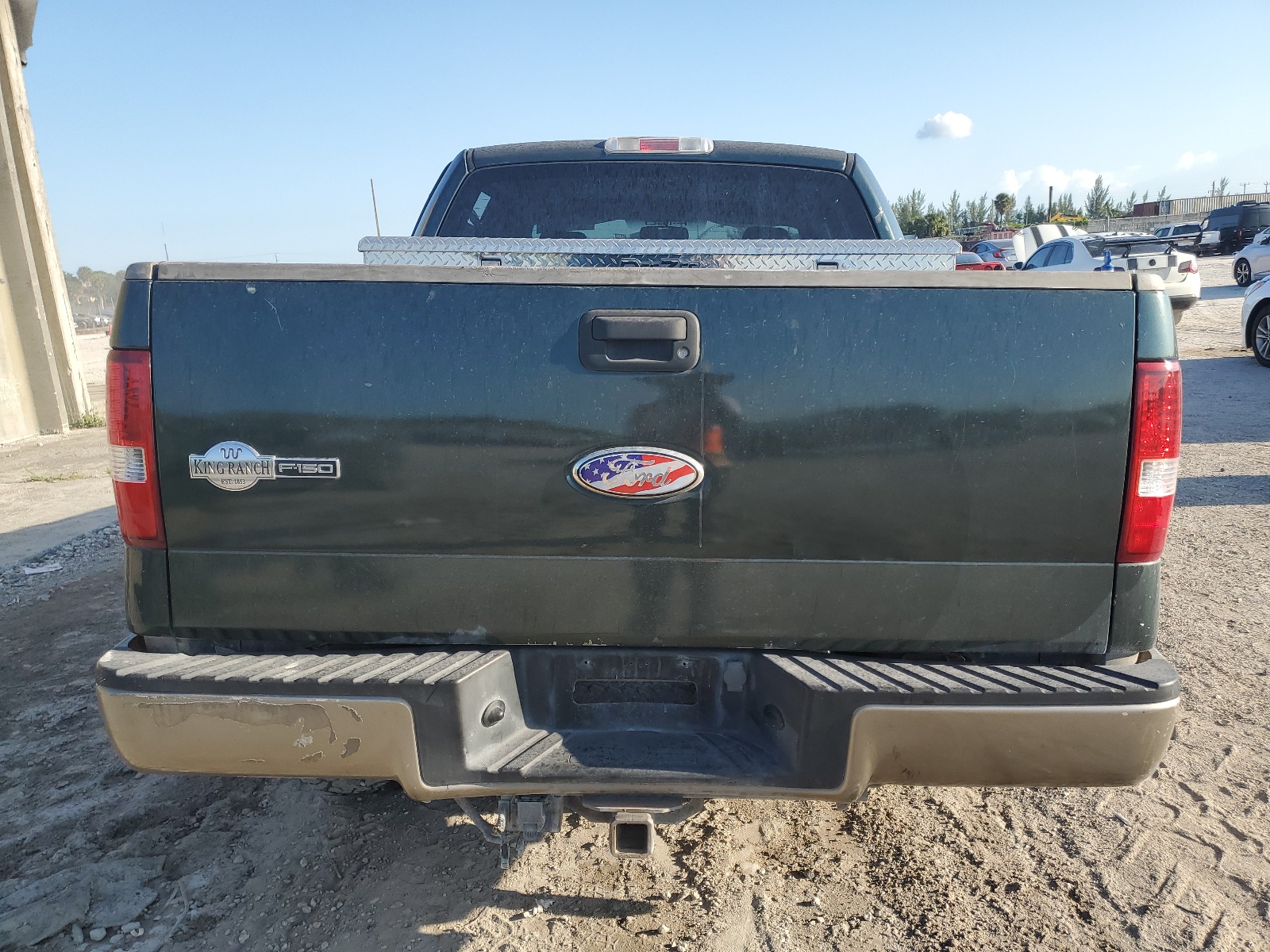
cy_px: 476
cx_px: 635
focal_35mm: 26
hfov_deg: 67.3
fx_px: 954
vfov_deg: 53.1
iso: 50
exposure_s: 1/1429
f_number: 1.5
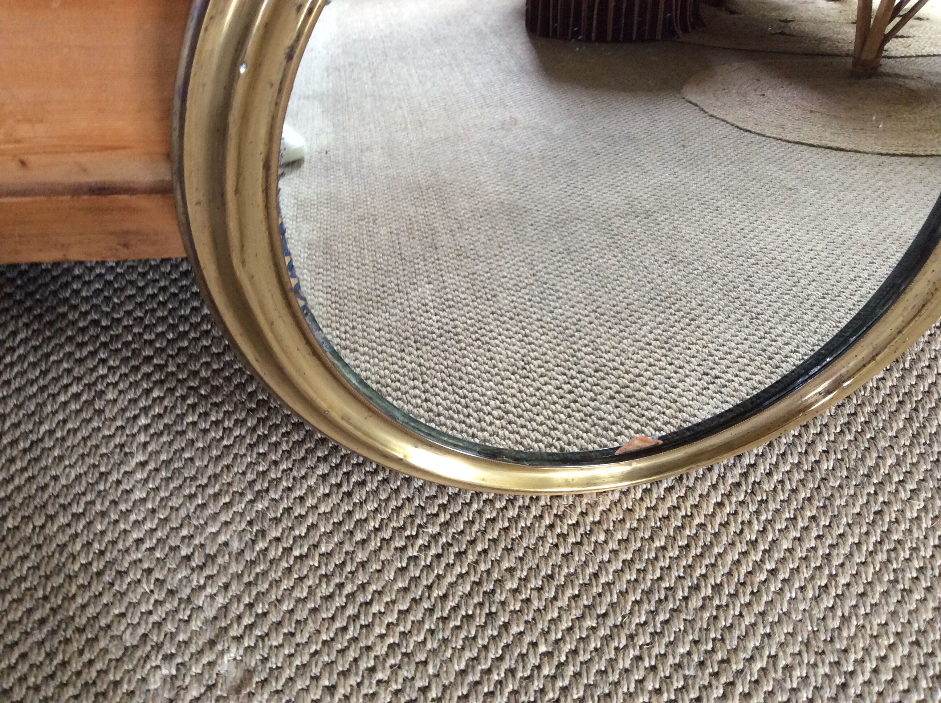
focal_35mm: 32
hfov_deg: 56.9
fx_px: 869
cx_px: 470
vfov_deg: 44.1
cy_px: 352
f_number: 2.4
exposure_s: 1/25
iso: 100
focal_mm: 3.3
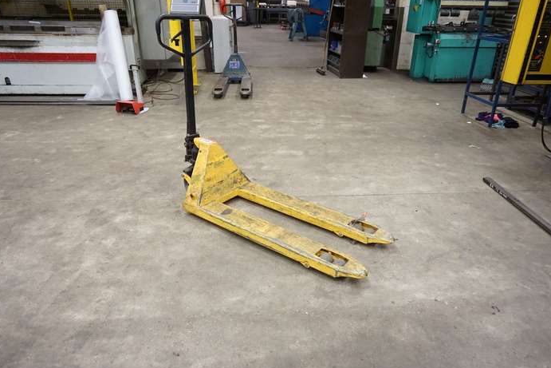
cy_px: 187
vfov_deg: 51.3
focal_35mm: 25
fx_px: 383
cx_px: 281
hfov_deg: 71.5
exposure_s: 1/100
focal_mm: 16
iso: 3200
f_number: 3.5
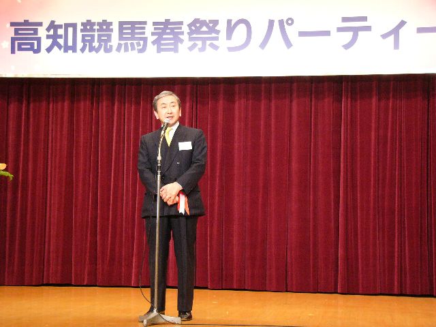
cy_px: 164
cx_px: 218
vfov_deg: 20.4
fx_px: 907
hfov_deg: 27.0
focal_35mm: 72
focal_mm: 12
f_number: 2.8
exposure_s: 1/30
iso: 200
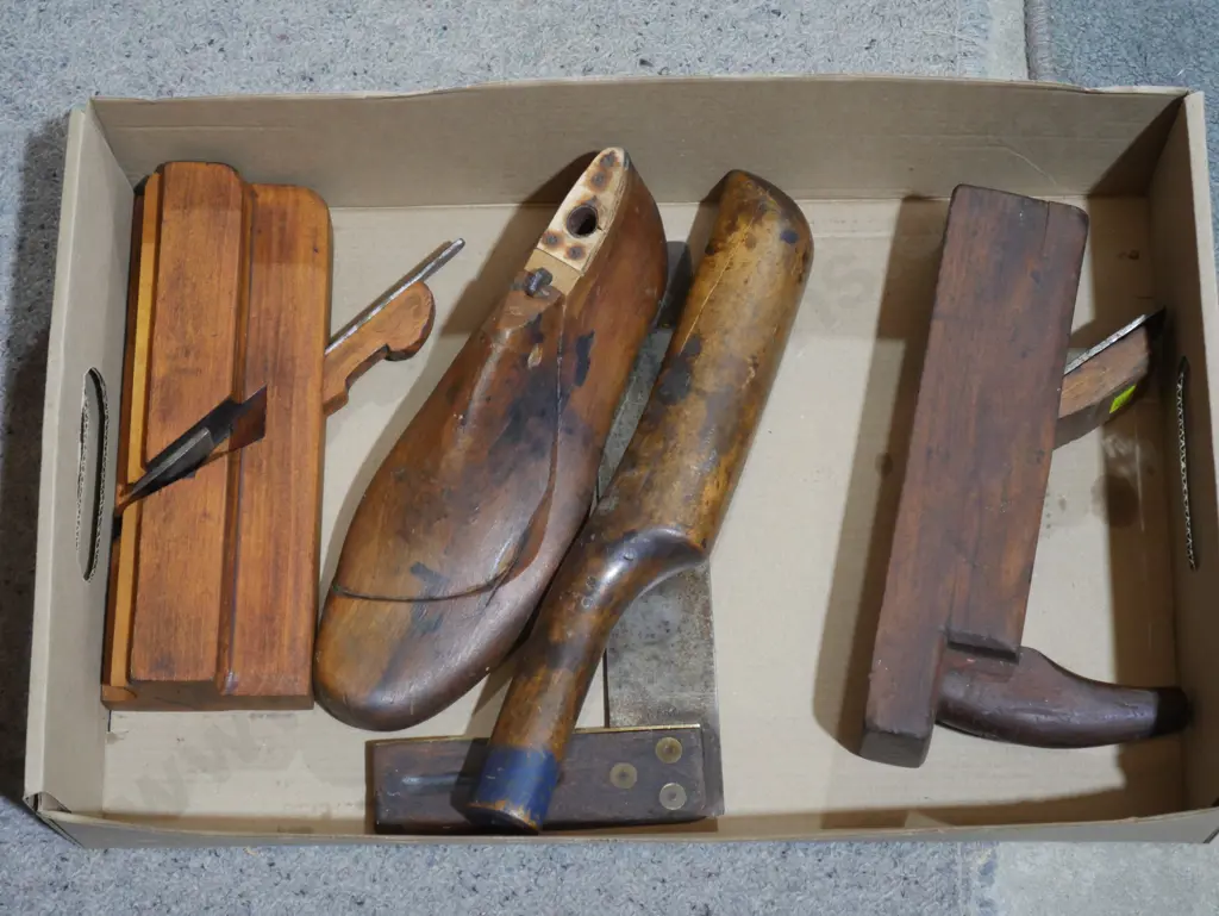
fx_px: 2959
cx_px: 610
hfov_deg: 23.3
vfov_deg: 17.6
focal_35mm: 84
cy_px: 458
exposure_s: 1/100
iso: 1600
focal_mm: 42
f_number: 5.6
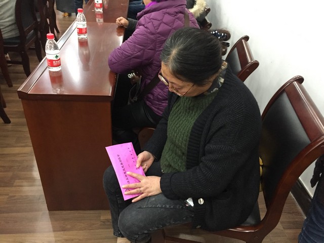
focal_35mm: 29
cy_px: 122
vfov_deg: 48.2
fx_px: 271
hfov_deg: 61.7
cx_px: 162
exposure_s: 1/25
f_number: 2.2
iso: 250
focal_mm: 4.15
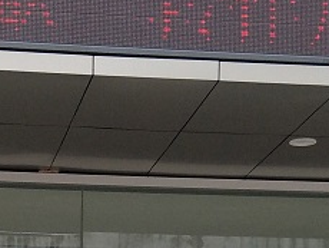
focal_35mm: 125
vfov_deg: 11.2
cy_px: 413
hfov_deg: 15.7
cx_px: 70
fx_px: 1189
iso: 59
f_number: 1.7
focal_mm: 4.1
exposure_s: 1/650
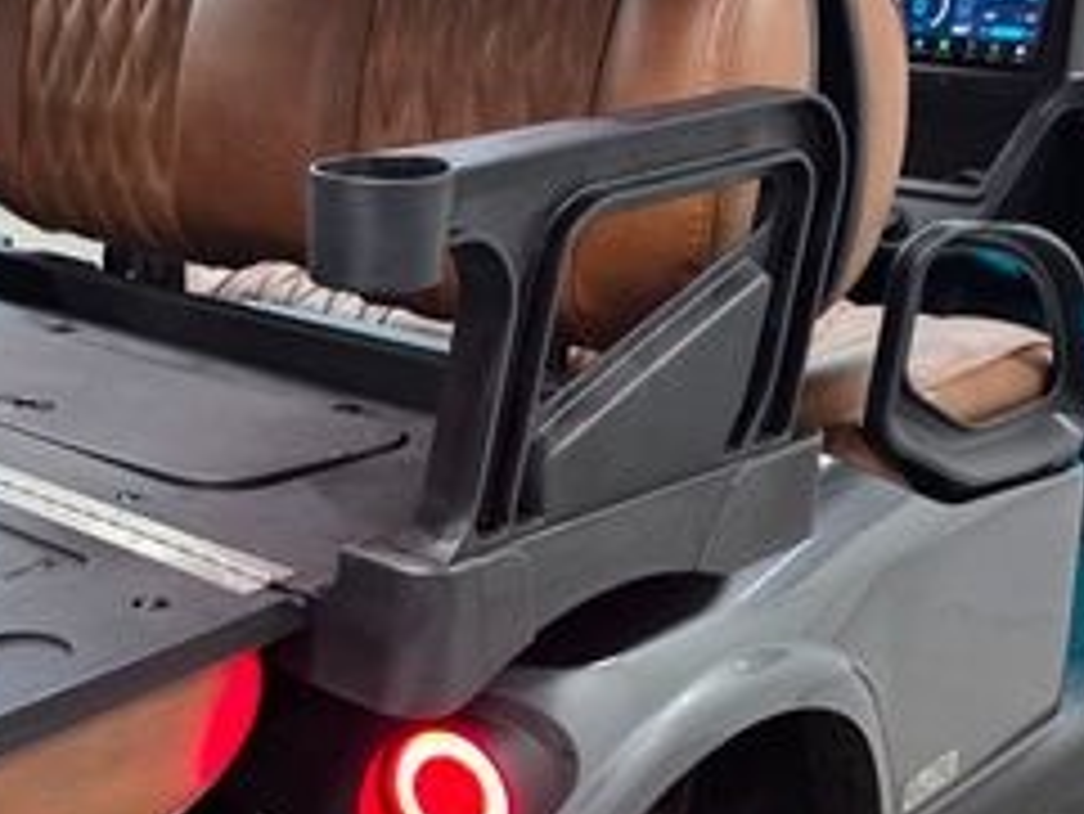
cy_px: 571
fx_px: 1911
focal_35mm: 61
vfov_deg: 23.9
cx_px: 112
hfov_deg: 30.3
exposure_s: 1/120
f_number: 1.7
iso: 250
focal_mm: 6.3
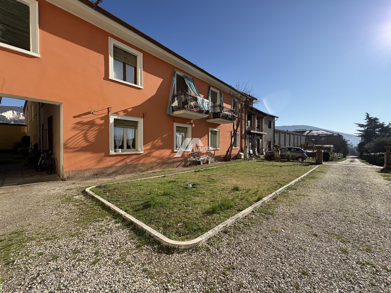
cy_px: 146
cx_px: 196
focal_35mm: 14
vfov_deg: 85.7
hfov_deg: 102.1
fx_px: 158
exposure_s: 1/1256
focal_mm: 2.22
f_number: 2.2
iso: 50
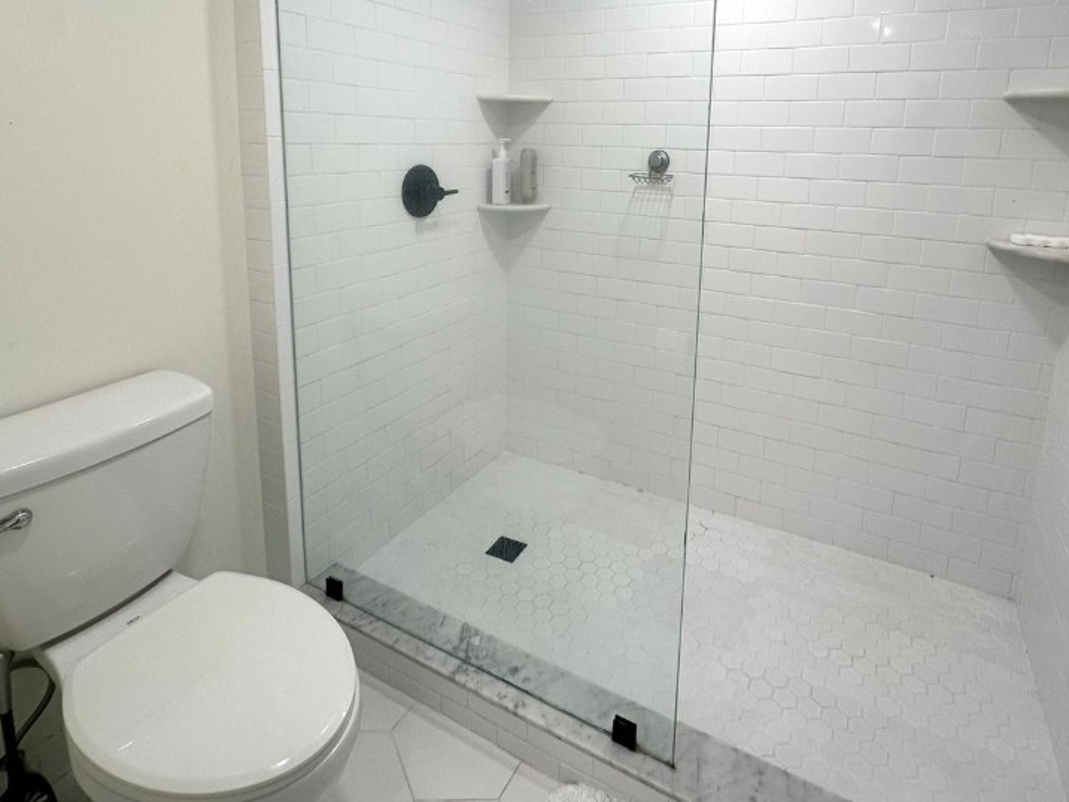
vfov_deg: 63.4
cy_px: 234
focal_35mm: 20
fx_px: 618
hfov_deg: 81.6
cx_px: 568
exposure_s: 1/120
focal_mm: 2.22
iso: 80
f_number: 2.2
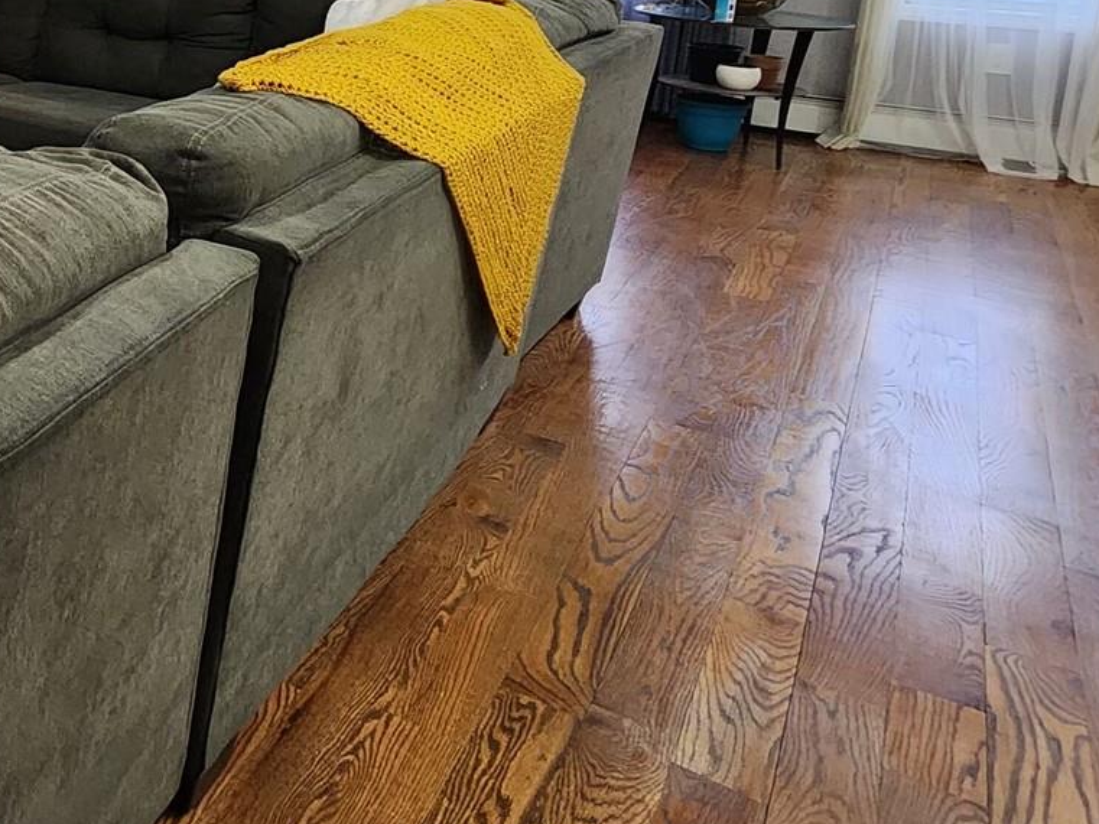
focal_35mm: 35
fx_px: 1111
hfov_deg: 37.9
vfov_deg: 37.2
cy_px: 33
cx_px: -248
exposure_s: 1/30
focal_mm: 2.2
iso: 500
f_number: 2.2
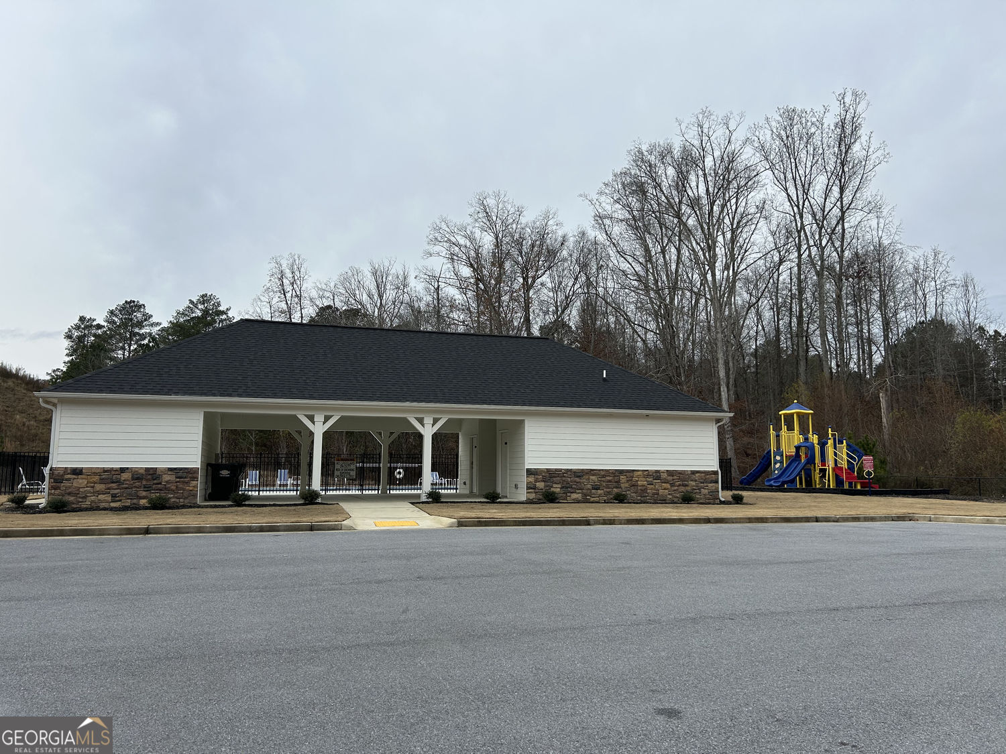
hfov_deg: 67.3
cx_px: 503
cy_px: 377
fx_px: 756
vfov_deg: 53.1
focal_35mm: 26
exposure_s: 1/3571
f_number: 1.5
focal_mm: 5.7
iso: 50
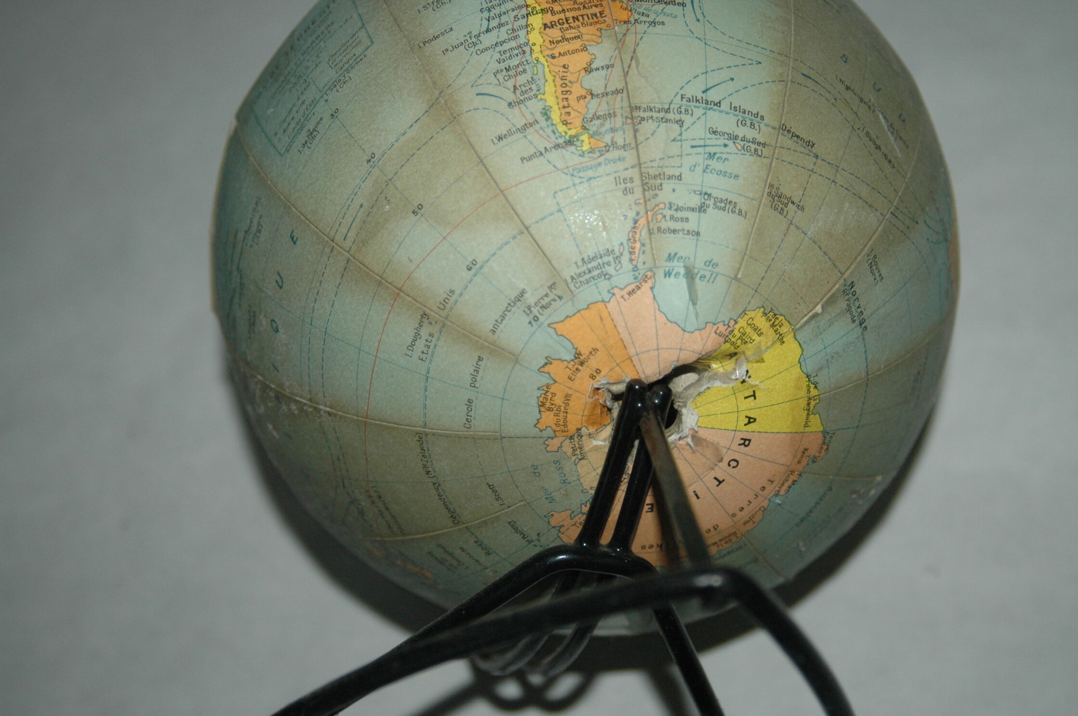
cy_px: 358
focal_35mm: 52
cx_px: 539
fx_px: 1570
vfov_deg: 25.7
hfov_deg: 37.9
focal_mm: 35
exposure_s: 1/60
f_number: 3.8
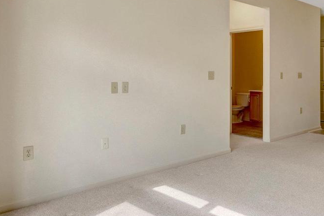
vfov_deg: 37.6
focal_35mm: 35
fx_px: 315
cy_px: 80
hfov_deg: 52.7
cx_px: 231
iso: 1250
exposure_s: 1/125
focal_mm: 16
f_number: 8
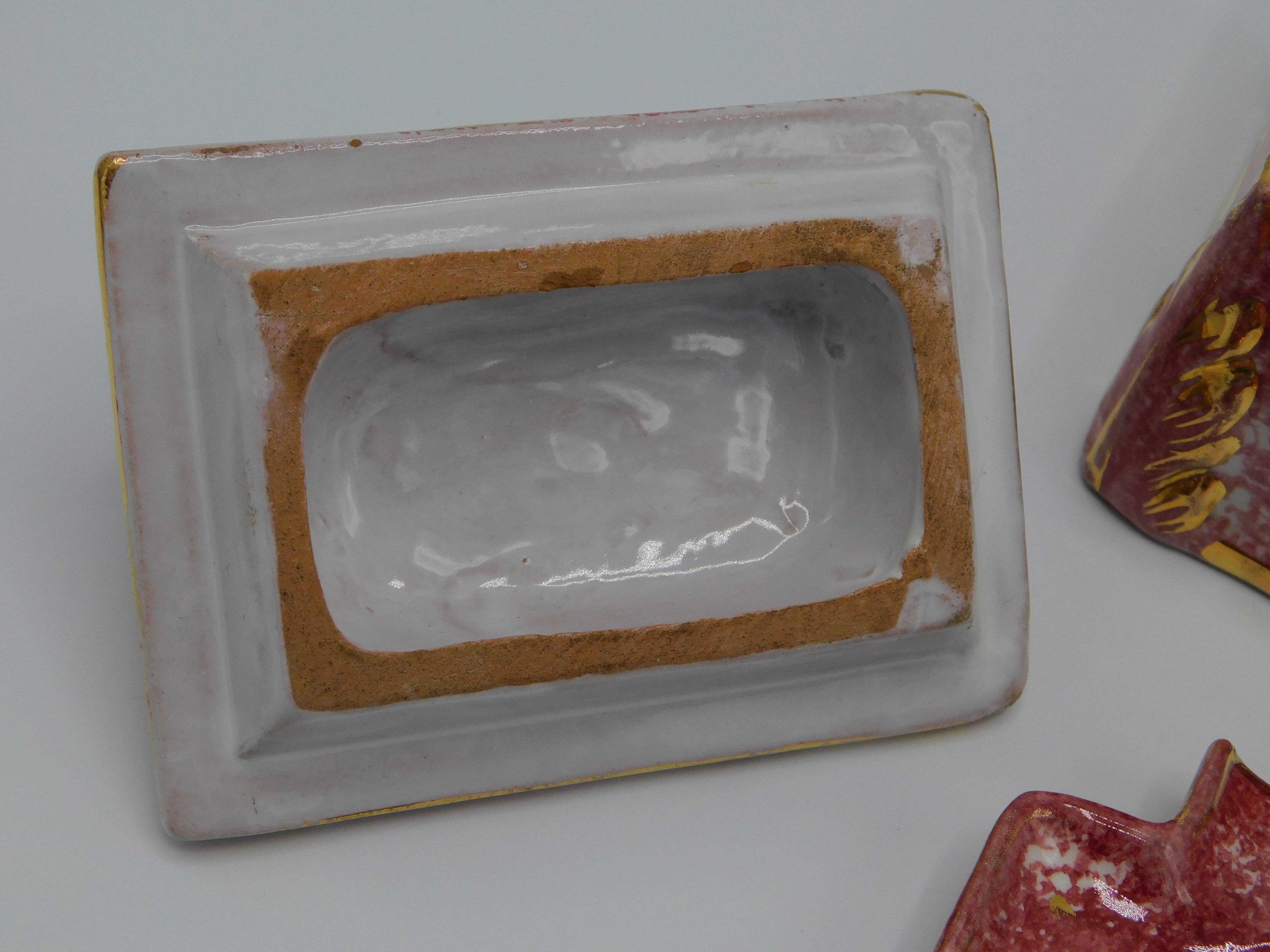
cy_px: 476
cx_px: 635
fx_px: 2421
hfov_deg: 29.4
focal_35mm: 66
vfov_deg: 22.3
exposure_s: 1/640
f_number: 4.2
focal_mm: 11.7
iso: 125
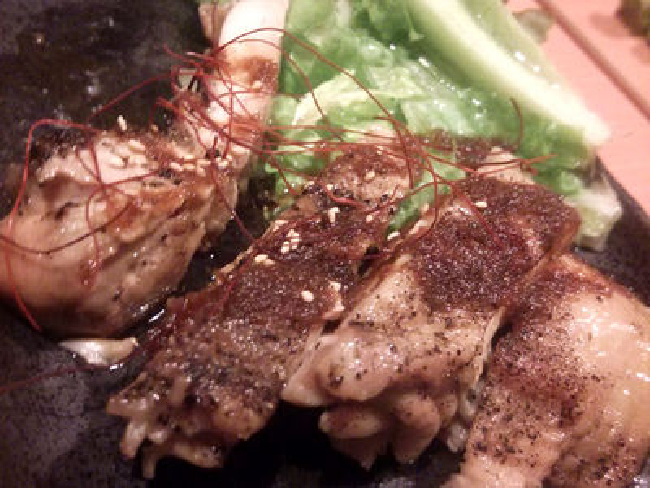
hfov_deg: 60.0
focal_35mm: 30
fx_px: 563
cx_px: 325
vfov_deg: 46.8
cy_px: 244
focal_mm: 4.06
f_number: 1.94
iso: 640
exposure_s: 1/12
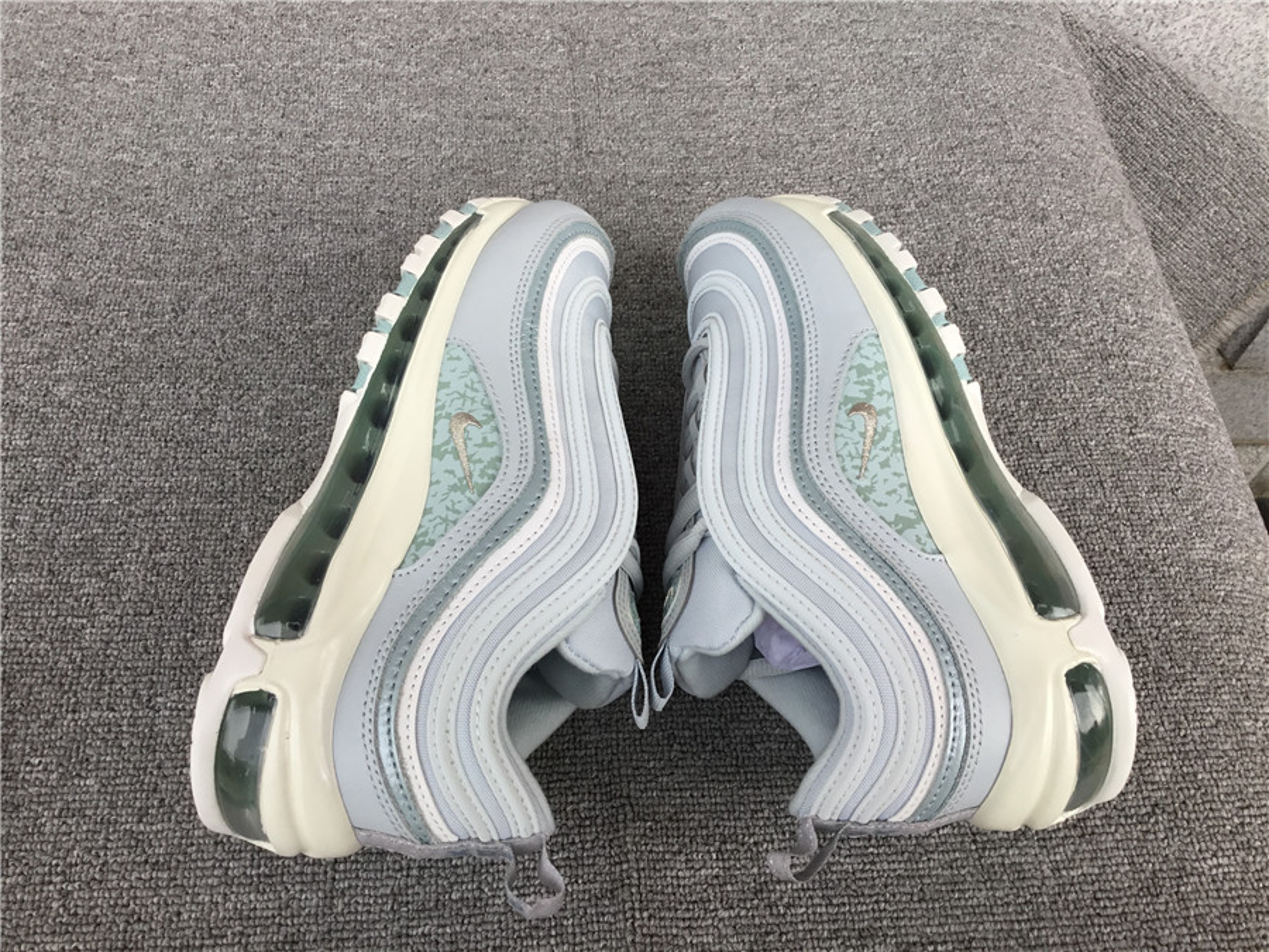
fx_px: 1136
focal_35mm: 31
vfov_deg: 45.4
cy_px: 476
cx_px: 634
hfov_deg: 58.4
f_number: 2.4
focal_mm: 3.3
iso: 25
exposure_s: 1/100
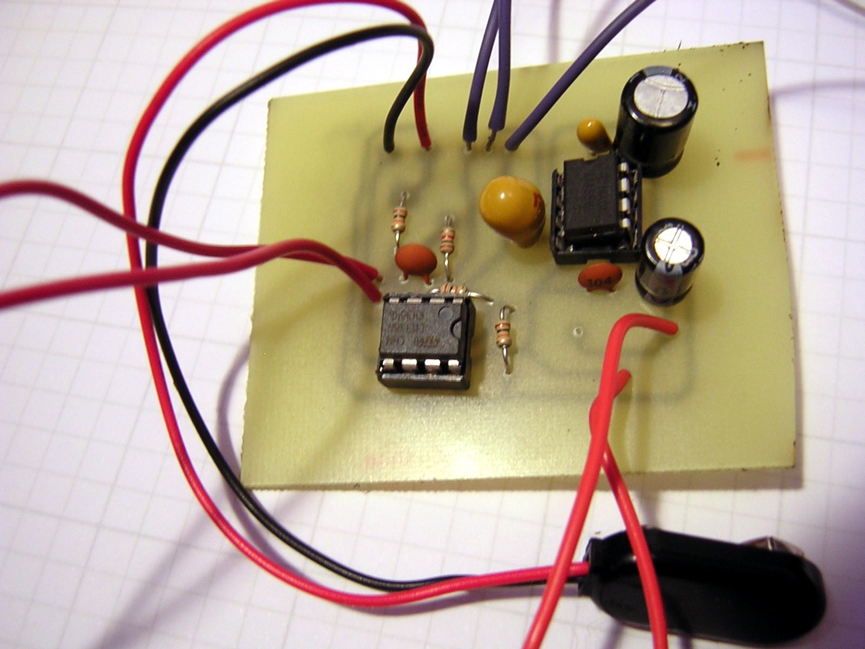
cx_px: 432
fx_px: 900
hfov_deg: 51.4
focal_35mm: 36
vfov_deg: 39.7
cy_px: 324
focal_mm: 4.7
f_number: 2.6
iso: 122
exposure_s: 1/3.6
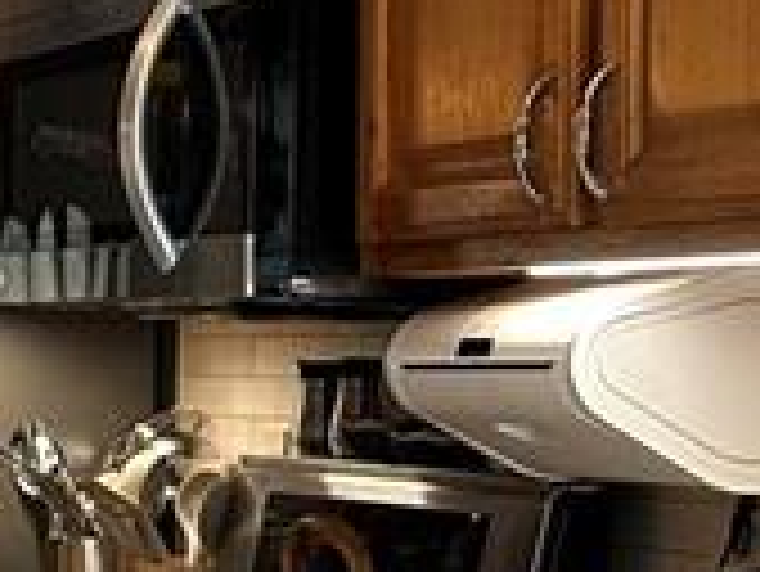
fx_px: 3186
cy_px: 405
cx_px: -940
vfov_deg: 10.2
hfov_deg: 11.6
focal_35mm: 145
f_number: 1.78
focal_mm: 6.86
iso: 200
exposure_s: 1/120
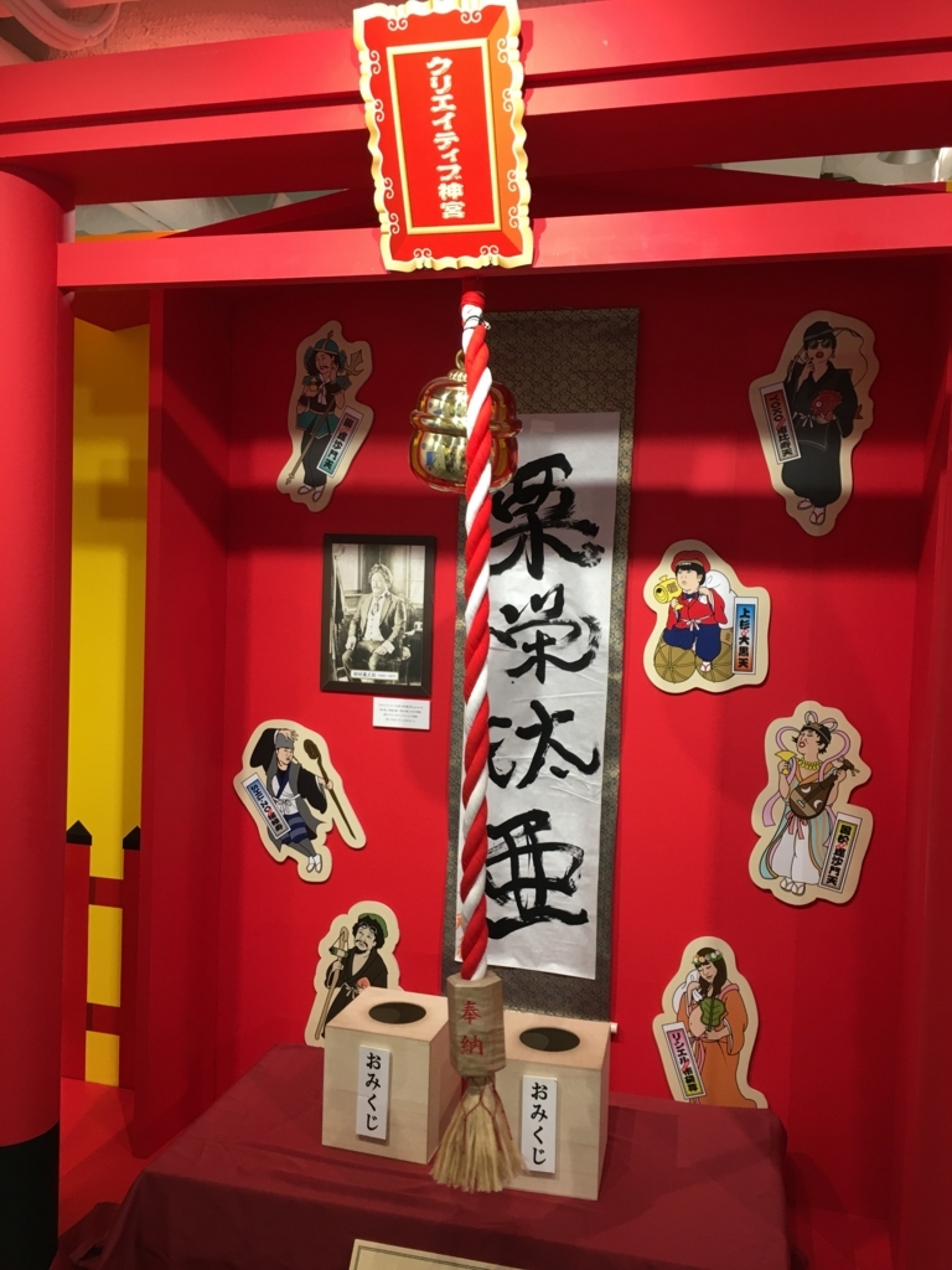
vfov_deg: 61.7
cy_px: 635
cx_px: 476
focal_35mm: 29
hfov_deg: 48.2
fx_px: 1063
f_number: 2.2
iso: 25
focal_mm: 4.15
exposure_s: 1/15
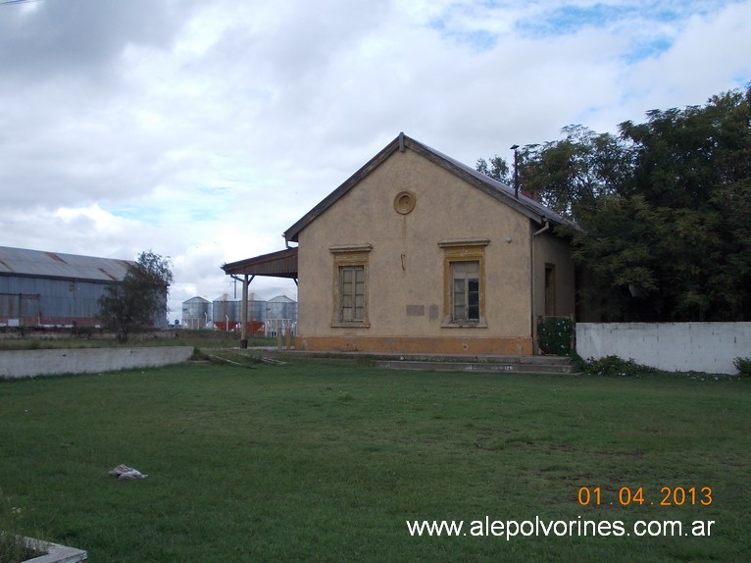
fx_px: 824
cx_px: 376
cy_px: 282
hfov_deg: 49.0
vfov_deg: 37.7
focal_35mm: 38
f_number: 6.2
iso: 80
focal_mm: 5.3
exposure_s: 1/200
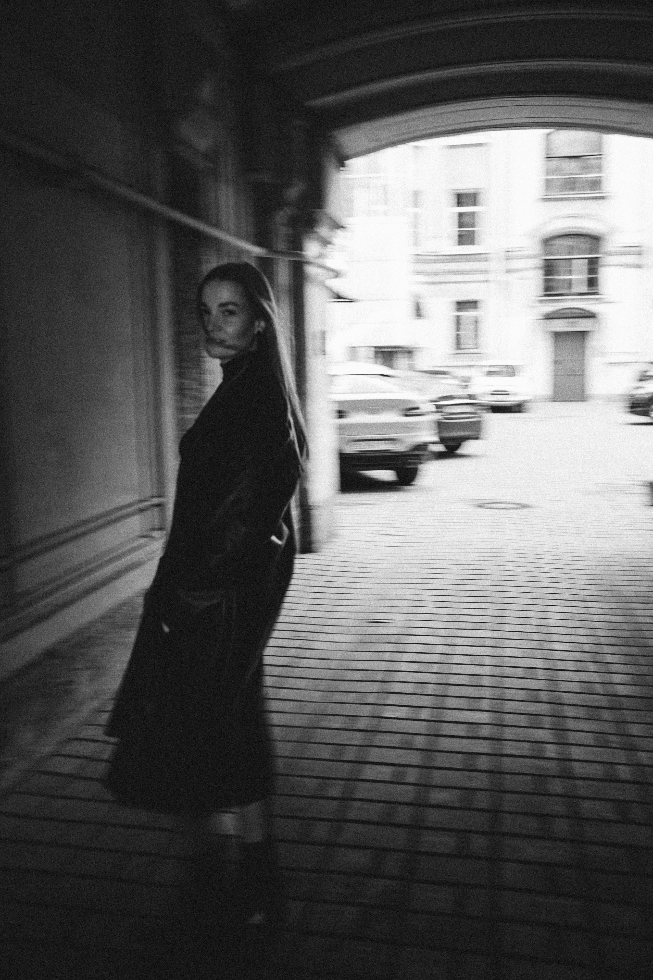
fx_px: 925
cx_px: 326
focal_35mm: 34
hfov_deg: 38.9
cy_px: 490
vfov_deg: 55.8
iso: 100
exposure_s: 1/20
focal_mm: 34
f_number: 2.8
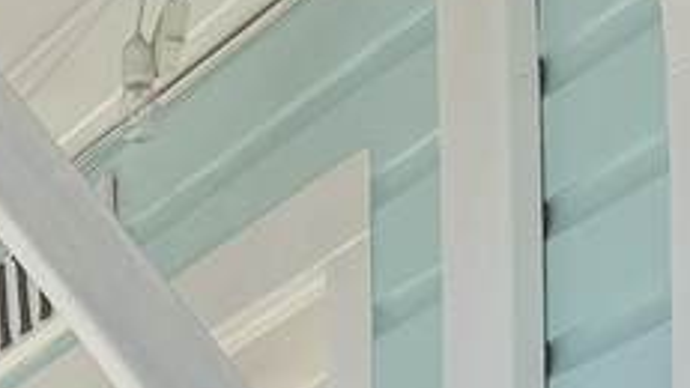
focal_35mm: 157
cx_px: 51
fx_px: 2873
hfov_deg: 13.6
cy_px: 1152
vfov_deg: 7.0
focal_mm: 5.96
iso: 50
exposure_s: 1/3623
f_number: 1.6
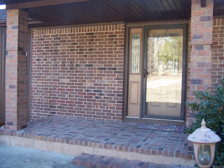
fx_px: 246
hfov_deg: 49.0
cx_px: 112
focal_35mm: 38
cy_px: 84
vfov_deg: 37.7
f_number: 2.8
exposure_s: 1/60
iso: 80
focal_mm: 6.3
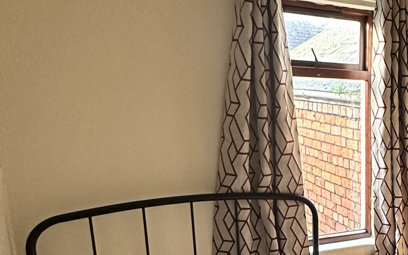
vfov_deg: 27.2
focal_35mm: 46
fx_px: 511
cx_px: 446
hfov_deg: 36.9
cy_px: 221
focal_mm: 2.22
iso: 320
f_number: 2.2
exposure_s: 1/88
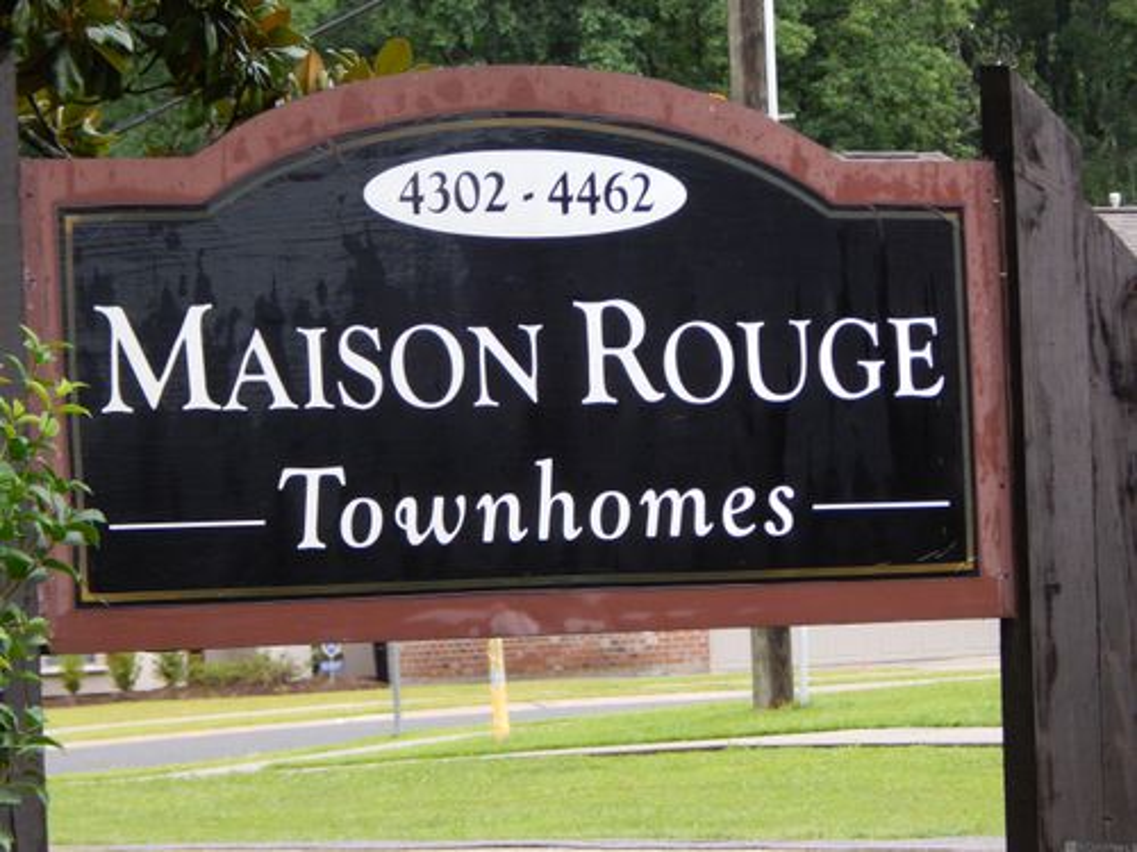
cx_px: 568
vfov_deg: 7.1
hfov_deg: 9.5
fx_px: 6865
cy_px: 426
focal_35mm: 209
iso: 220
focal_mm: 37.1
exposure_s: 1/30
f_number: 5.4
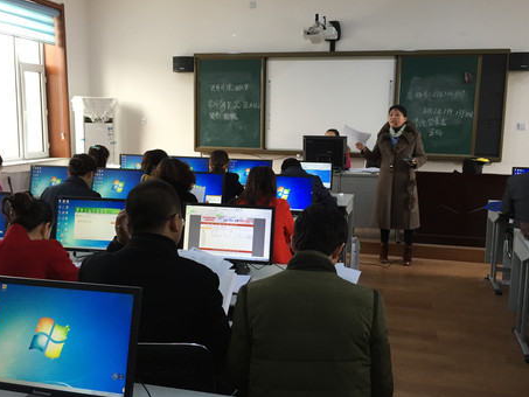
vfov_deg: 44.2
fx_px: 489
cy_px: 190
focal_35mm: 32
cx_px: 280
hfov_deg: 56.8
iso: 50
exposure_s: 1/30
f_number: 2.2
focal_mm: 4.15
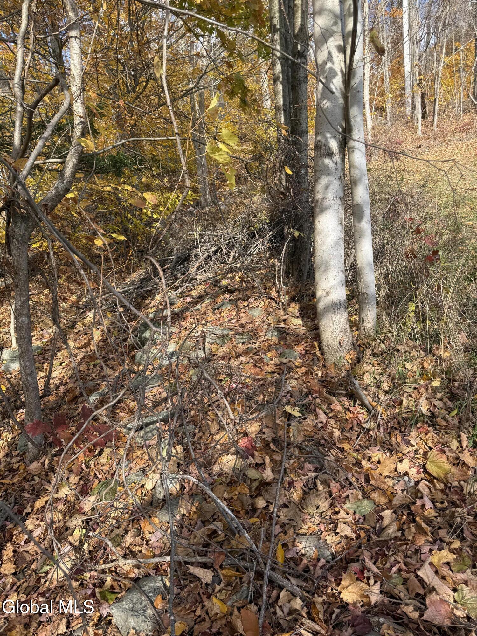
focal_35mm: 24
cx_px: 238
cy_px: 318
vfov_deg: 71.6
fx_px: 441
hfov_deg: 56.8
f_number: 1.78
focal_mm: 6.76
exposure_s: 1/1174
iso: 80
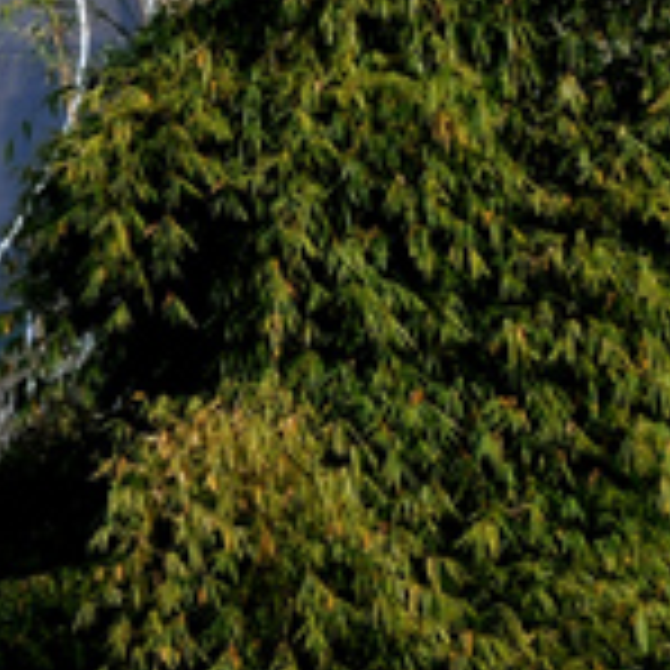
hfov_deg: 4.5
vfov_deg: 4.6
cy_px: 243
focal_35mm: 383
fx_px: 8387
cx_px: -949
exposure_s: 1/250
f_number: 8
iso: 200
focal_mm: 82
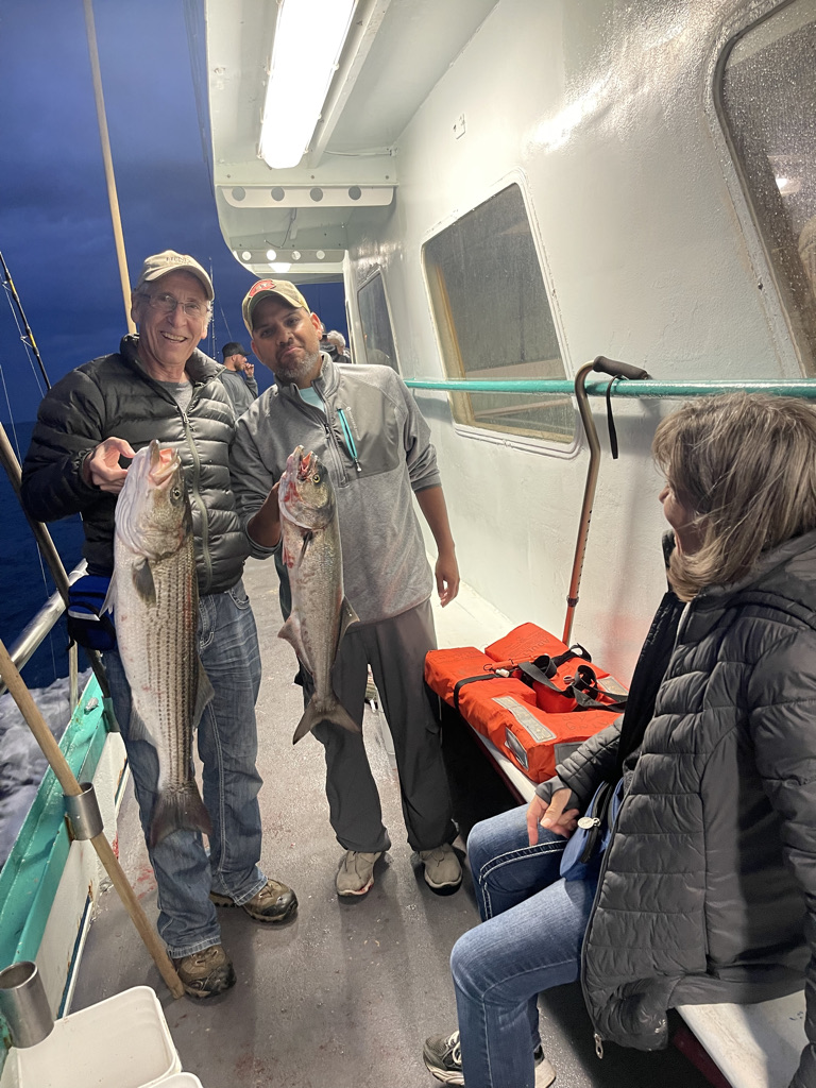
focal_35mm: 26
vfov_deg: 67.3
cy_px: 544
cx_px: 408
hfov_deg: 53.1
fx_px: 817
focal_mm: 5.1
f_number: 1.6
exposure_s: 1/61
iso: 125
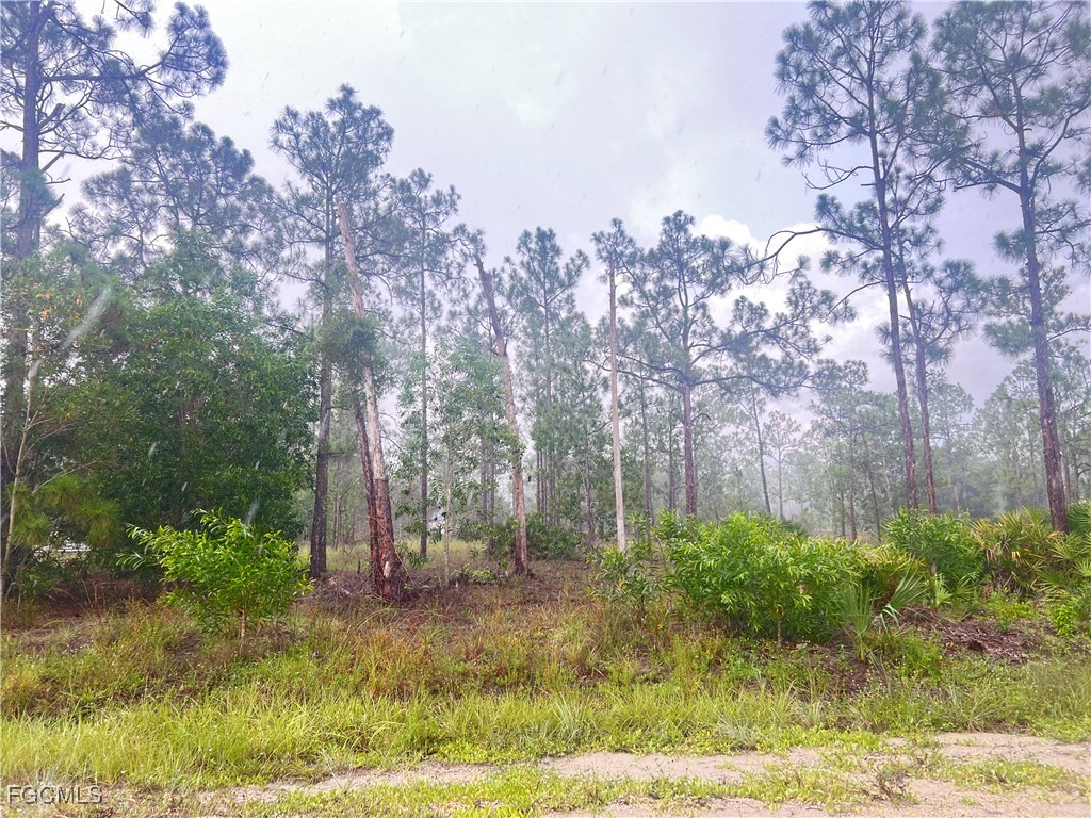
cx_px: 546
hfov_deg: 67.3
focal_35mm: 26
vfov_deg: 53.1
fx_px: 819
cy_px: 409
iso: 50
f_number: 1.5
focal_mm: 5.7
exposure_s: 1/161
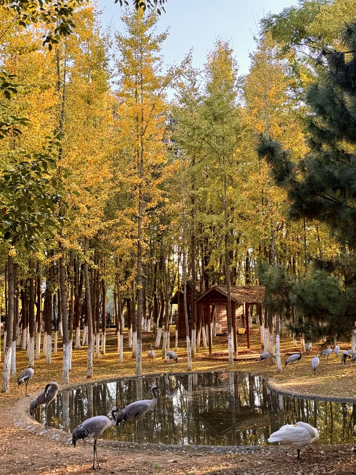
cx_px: 178
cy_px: 238
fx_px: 658
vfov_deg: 39.7
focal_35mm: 48
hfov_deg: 30.3
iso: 100
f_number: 1.78
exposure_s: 1/472
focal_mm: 6.76
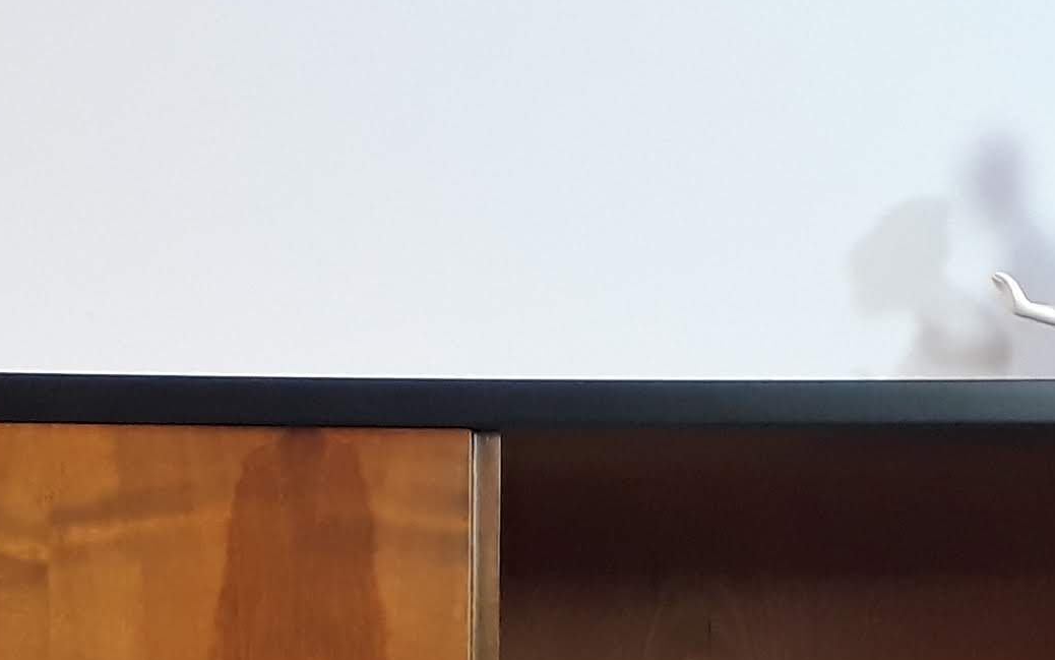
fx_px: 2588
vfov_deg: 14.2
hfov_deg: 23.0
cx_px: 476
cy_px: 730
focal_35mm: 90
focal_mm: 3.6
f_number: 1.9
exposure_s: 1/33
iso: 160
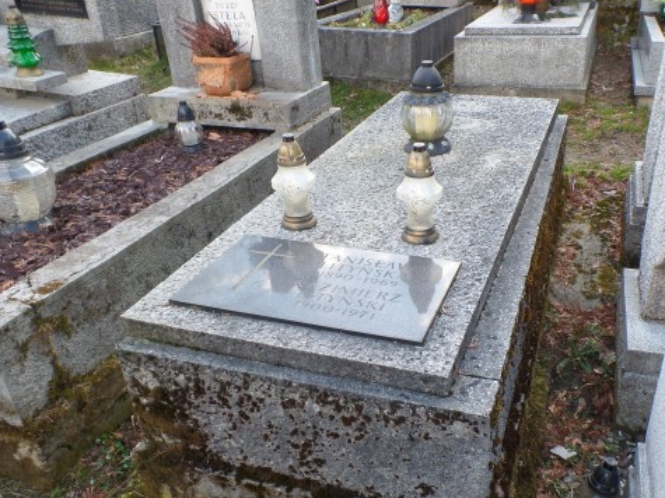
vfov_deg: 45.3
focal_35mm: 31
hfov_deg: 57.8
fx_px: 595
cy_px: 277
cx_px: 405
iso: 100
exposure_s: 1/60
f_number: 3.5
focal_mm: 4.1
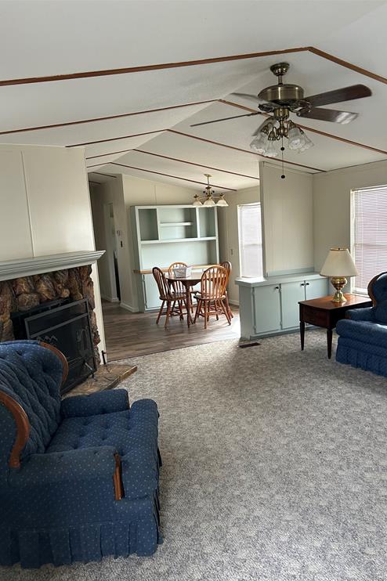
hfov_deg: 46.3
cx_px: 213
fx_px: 452
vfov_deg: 65.5
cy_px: 300
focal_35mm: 28
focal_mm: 5.7
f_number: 1.5
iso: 125
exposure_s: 1/101
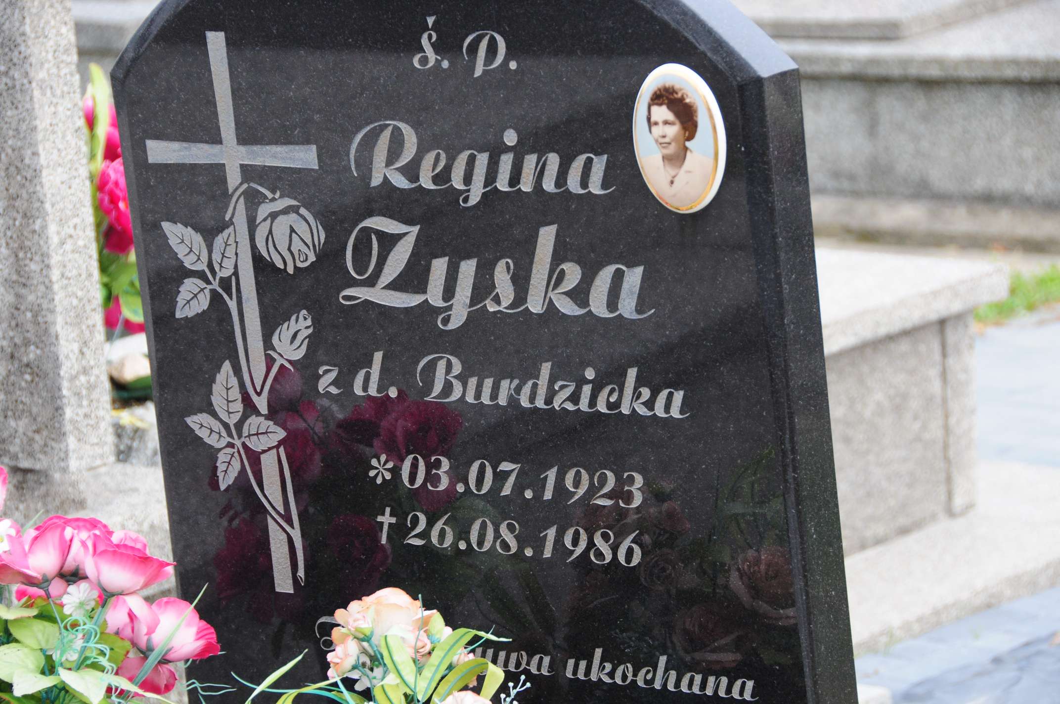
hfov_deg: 14.4
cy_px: 352
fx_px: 4191
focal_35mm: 142
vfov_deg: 9.6
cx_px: 530
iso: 500
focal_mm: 95
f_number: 7.1
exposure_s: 1/200
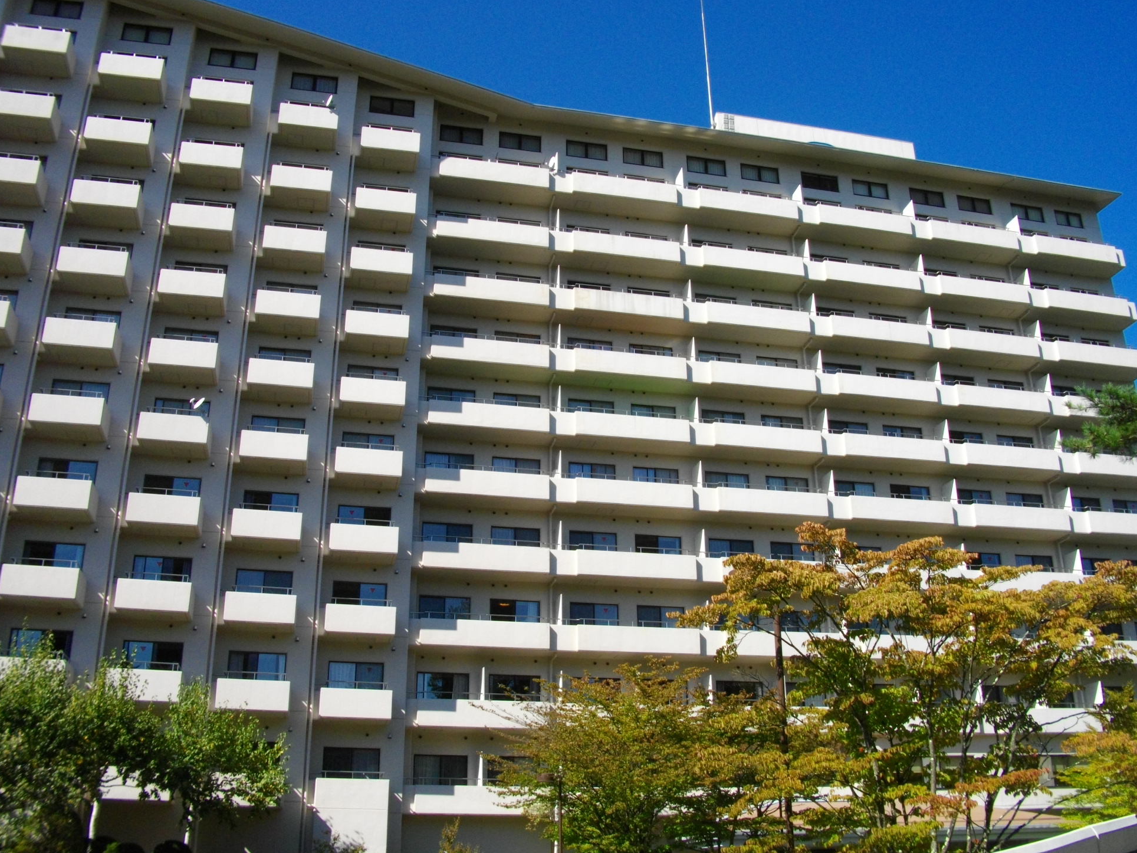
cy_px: 409
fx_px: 1117
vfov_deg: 41.8
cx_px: 561
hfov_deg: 54.0
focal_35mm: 34
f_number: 5.5
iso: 100
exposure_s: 1/400
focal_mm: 5.7
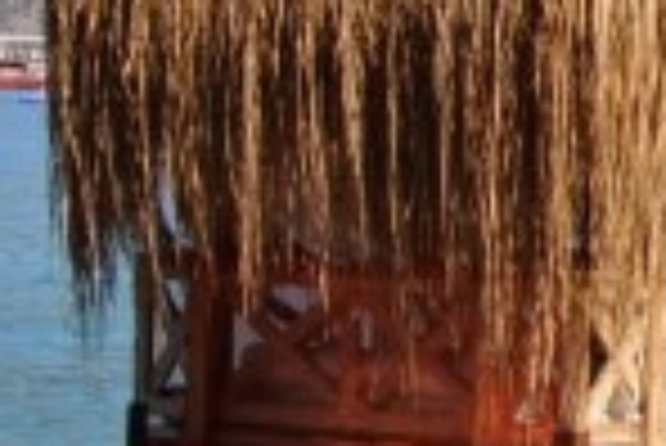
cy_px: 162
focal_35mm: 279
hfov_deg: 6.9
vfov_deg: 4.9
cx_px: 1766
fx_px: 5166
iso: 100
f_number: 8
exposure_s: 1/250
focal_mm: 24
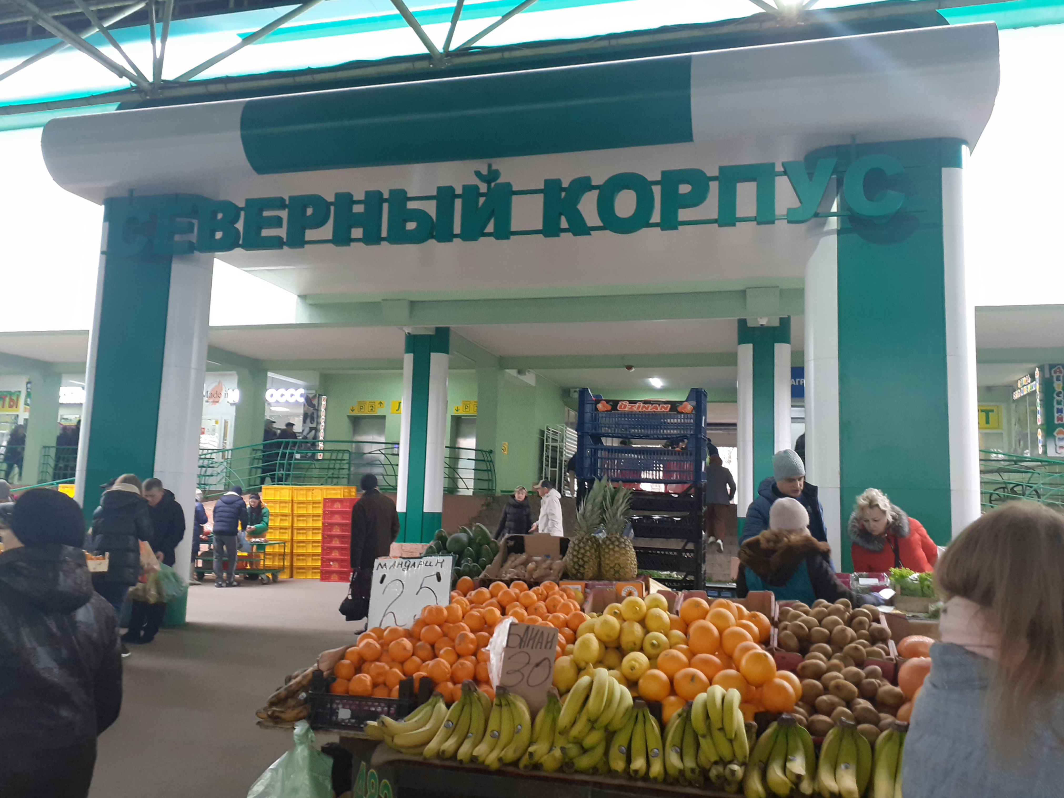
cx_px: 532
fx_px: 830
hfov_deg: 65.3
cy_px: 399
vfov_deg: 51.4
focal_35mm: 27
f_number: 1.9
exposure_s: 1/50
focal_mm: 3.6
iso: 125
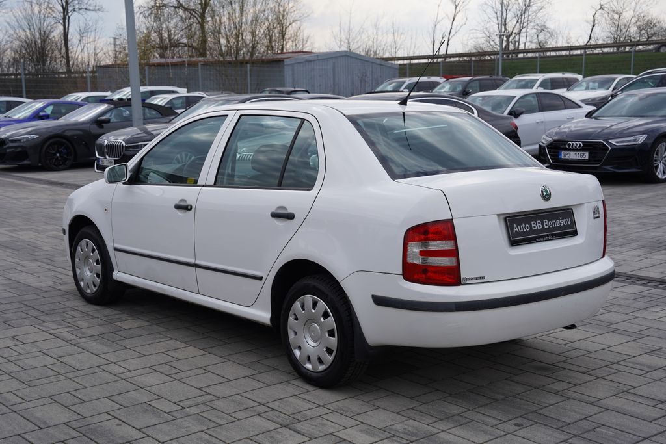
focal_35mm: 48
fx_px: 888
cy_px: 222
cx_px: 333
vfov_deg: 28.1
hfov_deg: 41.1
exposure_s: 1/250
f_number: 6.3
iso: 100
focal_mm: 48
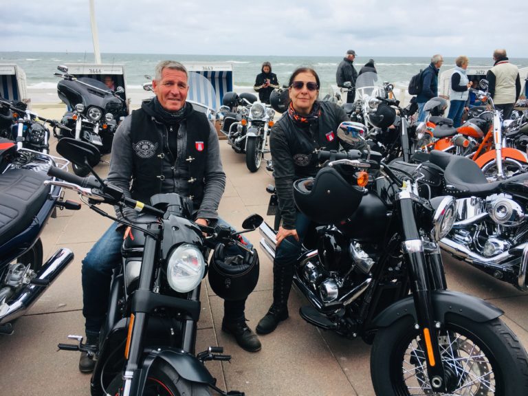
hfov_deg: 61.7
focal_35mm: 29
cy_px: 198
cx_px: 264
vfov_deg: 48.2
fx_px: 442
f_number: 2.2
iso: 25
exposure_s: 1/725
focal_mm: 4.15
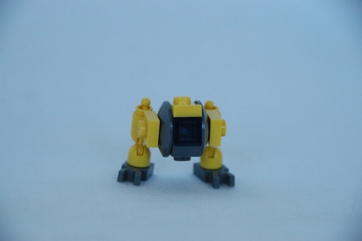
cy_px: 120
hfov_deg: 6.9
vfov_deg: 4.6
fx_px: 3014
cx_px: 181
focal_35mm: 300
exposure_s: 1/125
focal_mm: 200
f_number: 5.6
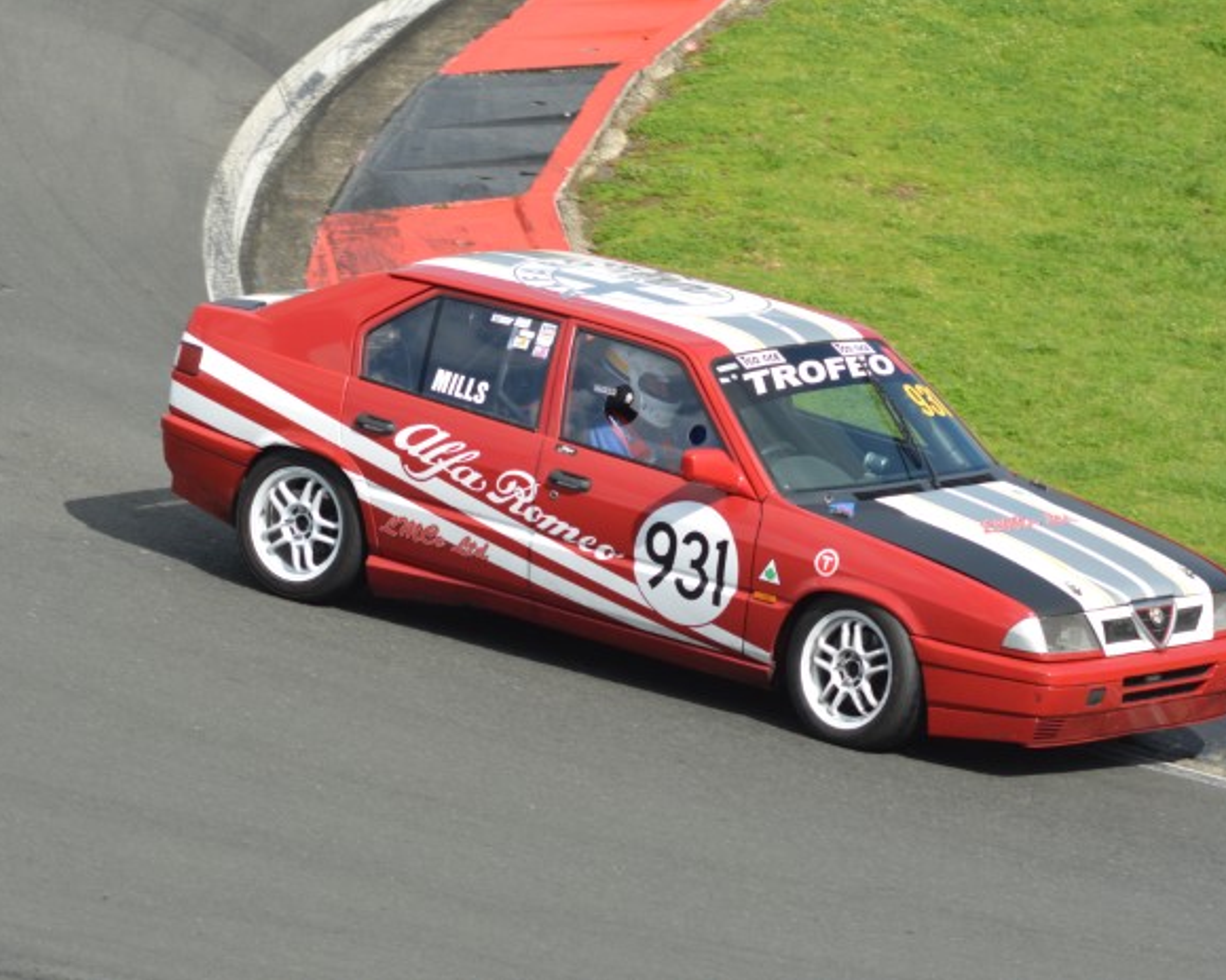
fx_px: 9253
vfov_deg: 6.1
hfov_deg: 7.6
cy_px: 491
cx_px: 725
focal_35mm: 255
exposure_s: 1/800
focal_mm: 150
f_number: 10
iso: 400
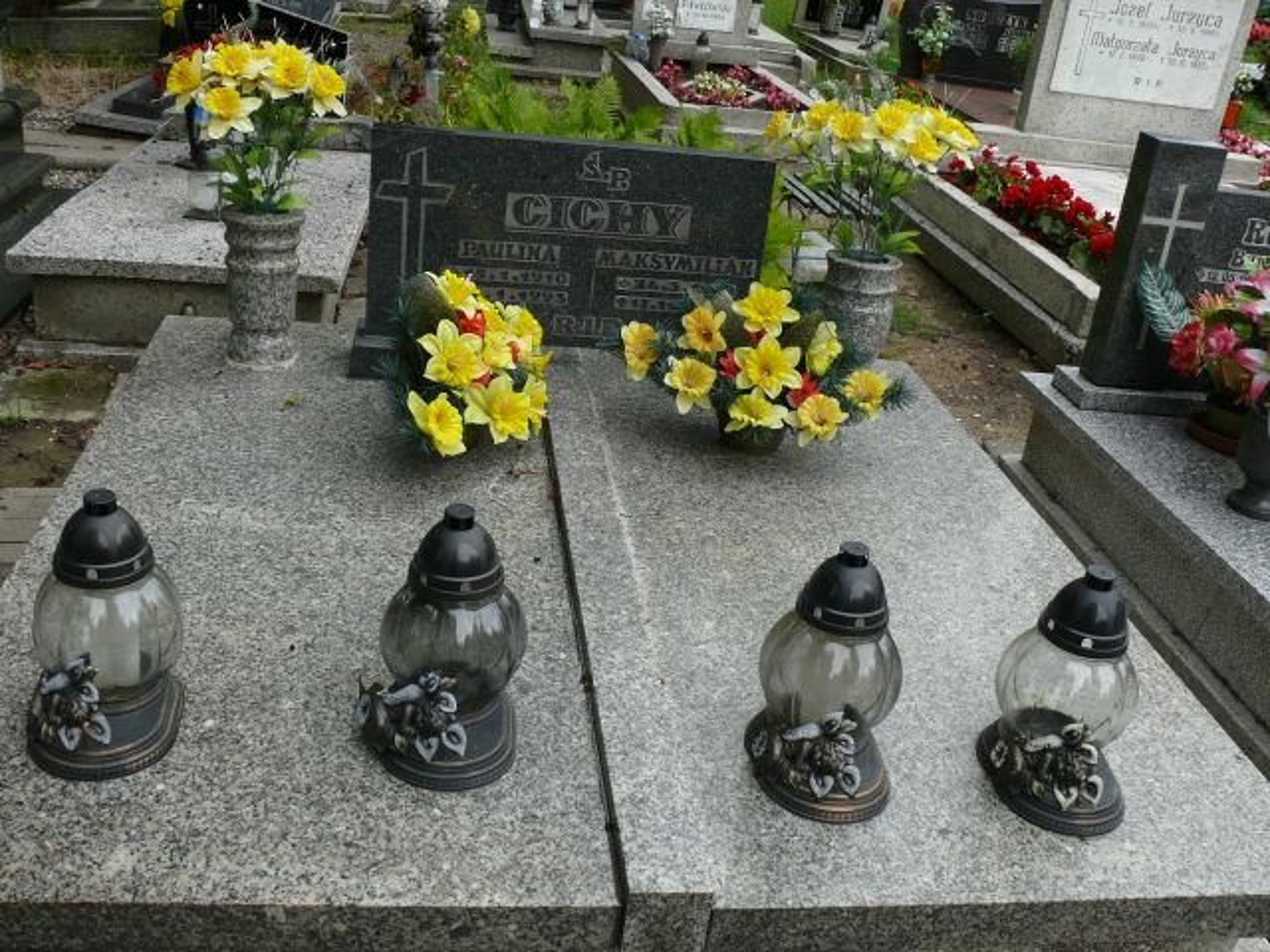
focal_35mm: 35
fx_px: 1284
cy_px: 476
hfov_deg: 52.6
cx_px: 635
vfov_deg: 40.7
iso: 100
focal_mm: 7.4
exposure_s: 1/125
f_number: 4
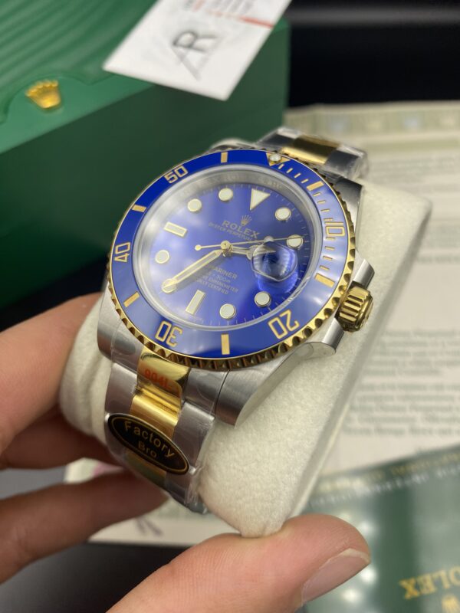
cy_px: 306
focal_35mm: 26
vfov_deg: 67.3
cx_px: 230
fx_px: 461
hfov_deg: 53.1
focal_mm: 4.25
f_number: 1.8
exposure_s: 1/421
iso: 32
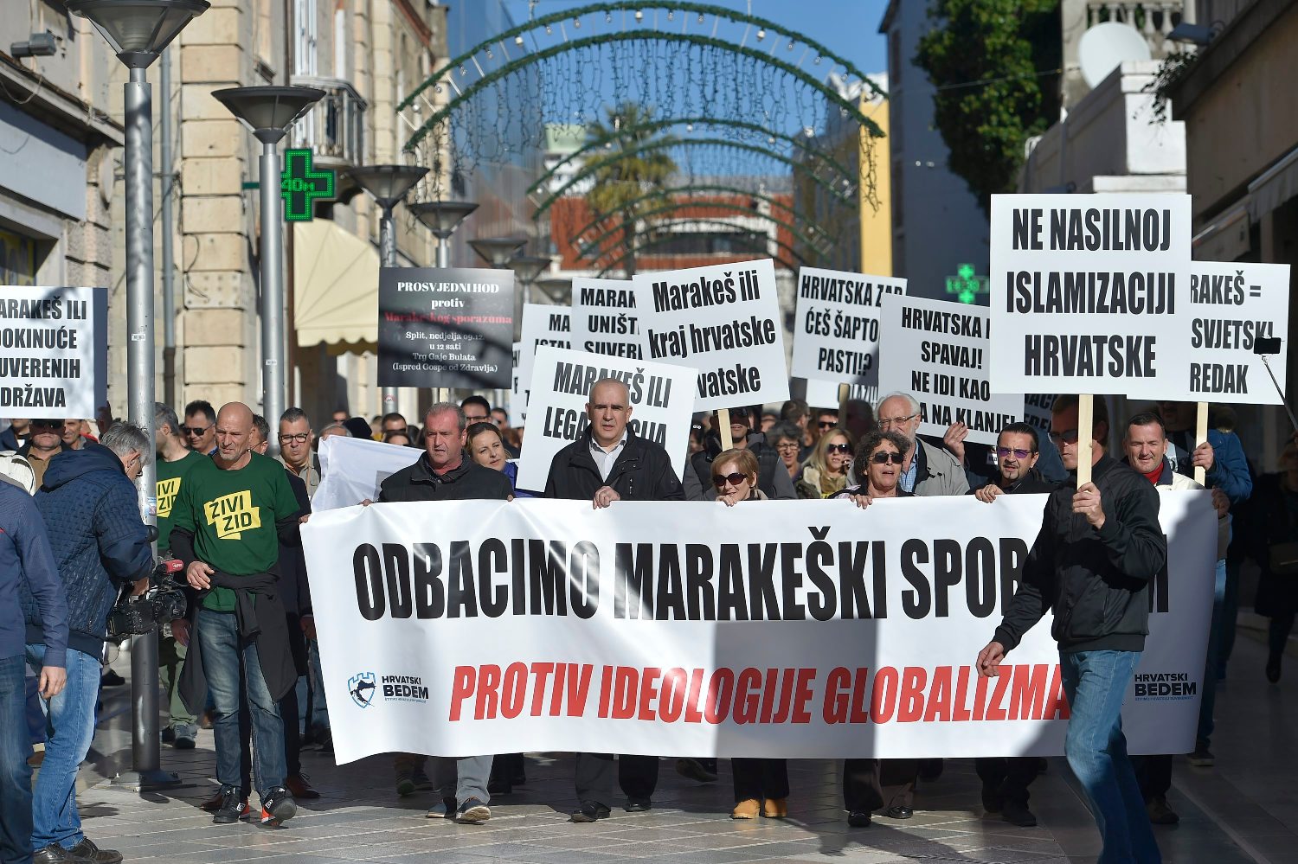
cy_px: 432
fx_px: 3784
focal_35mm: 105
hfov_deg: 19.5
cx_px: 649
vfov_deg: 13.0
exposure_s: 1/8000
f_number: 4
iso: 200
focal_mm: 105
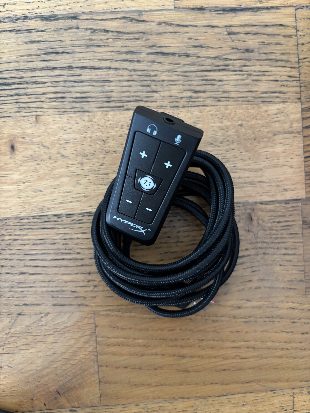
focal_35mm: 26
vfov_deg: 67.3
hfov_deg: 53.1
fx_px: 310
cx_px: 155
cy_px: 206
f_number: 1.6
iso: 500
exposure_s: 1/60
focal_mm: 5.96
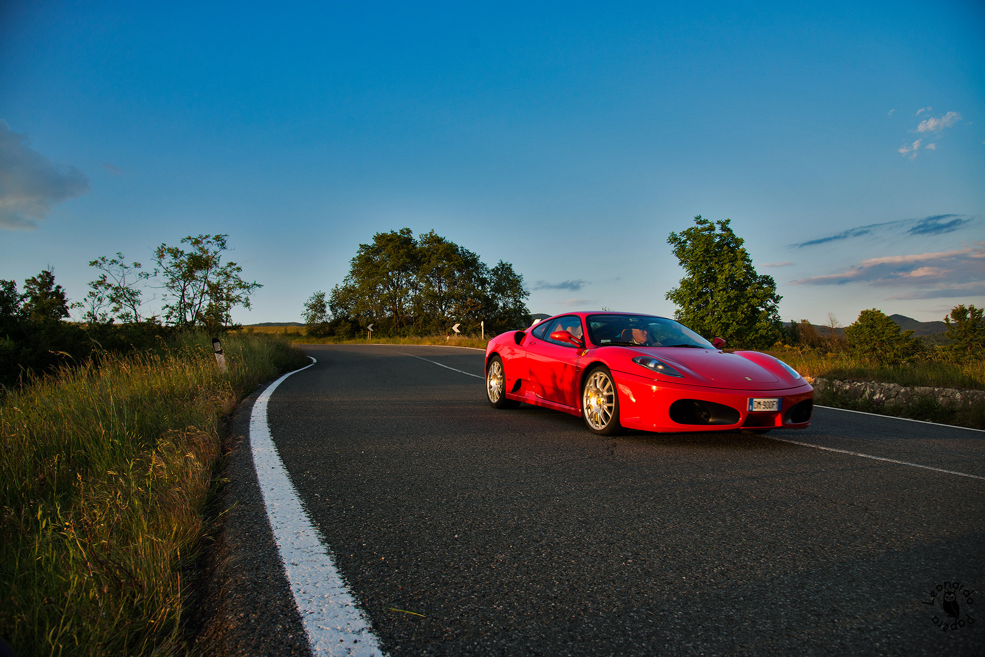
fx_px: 657
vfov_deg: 53.2
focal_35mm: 24
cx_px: 492
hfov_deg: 73.7
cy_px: 328
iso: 500
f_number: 5.6
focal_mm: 24
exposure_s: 1/640
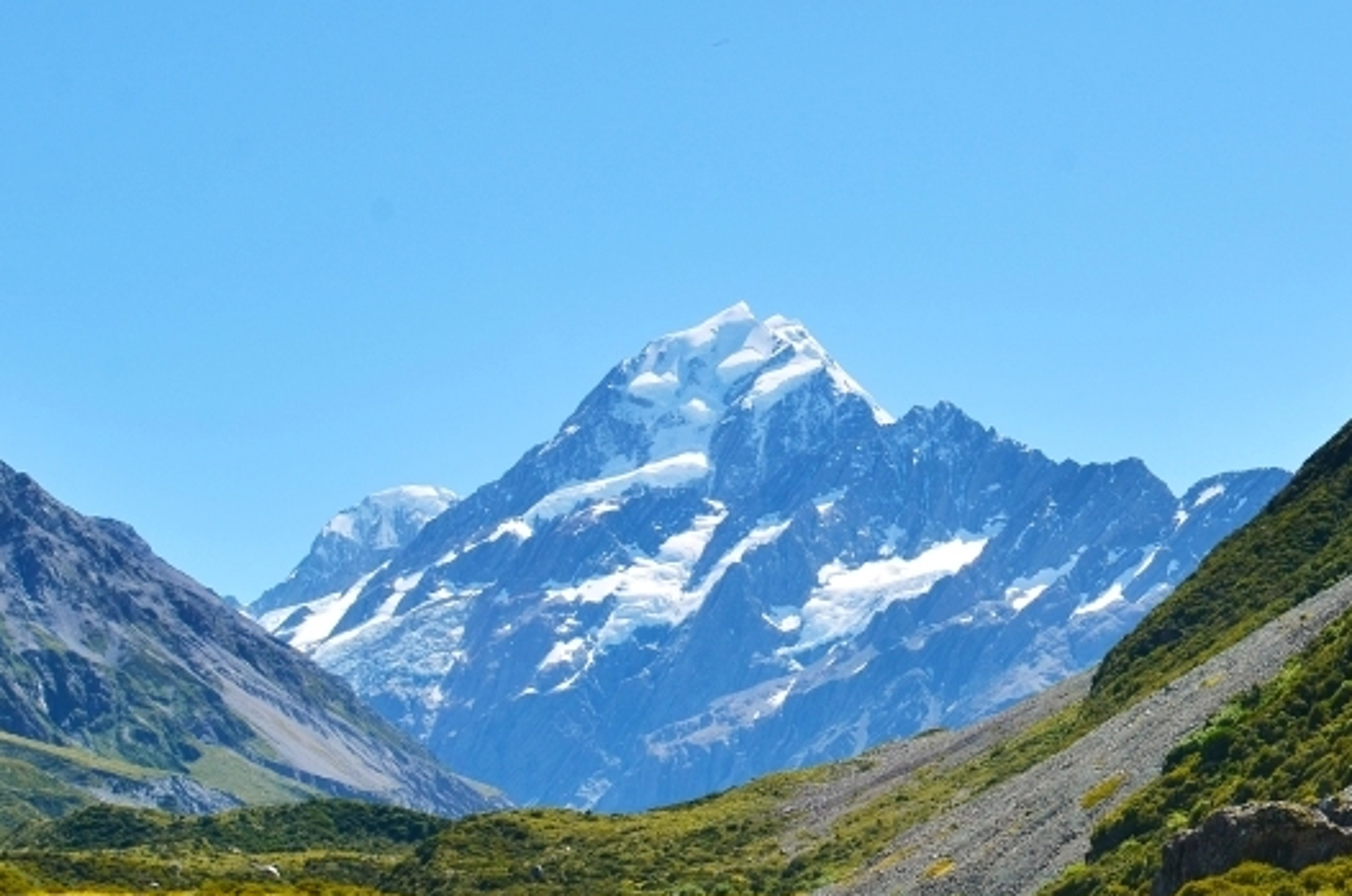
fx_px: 2623
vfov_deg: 19.0
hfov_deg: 28.1
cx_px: 1142
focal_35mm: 70
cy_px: 827
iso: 100
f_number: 10
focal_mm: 24
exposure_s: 1/160
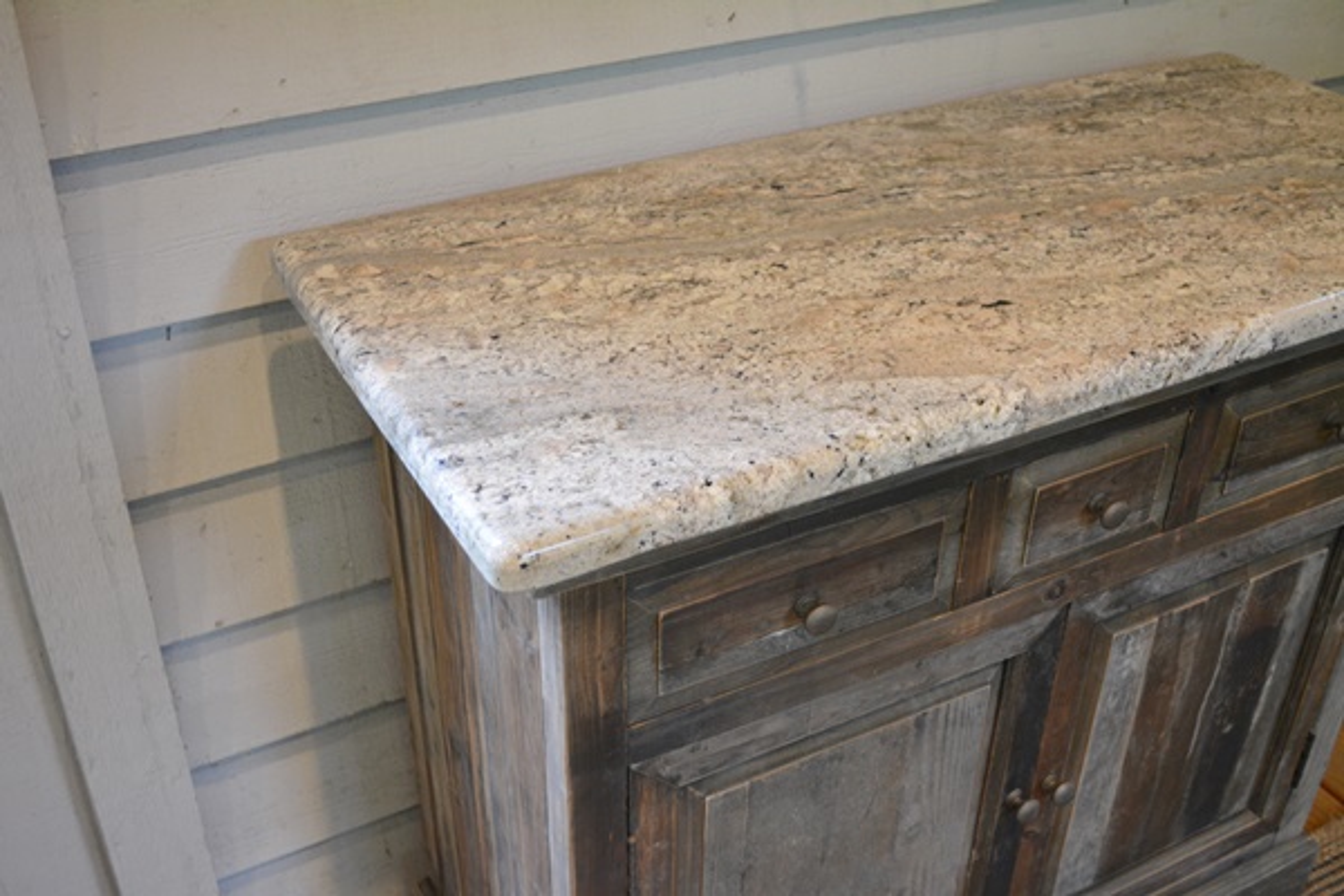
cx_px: 672
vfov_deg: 34.2
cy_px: 448
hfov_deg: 49.6
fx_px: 1456
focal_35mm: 39
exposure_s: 1/30
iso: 1600
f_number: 4.2
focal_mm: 26
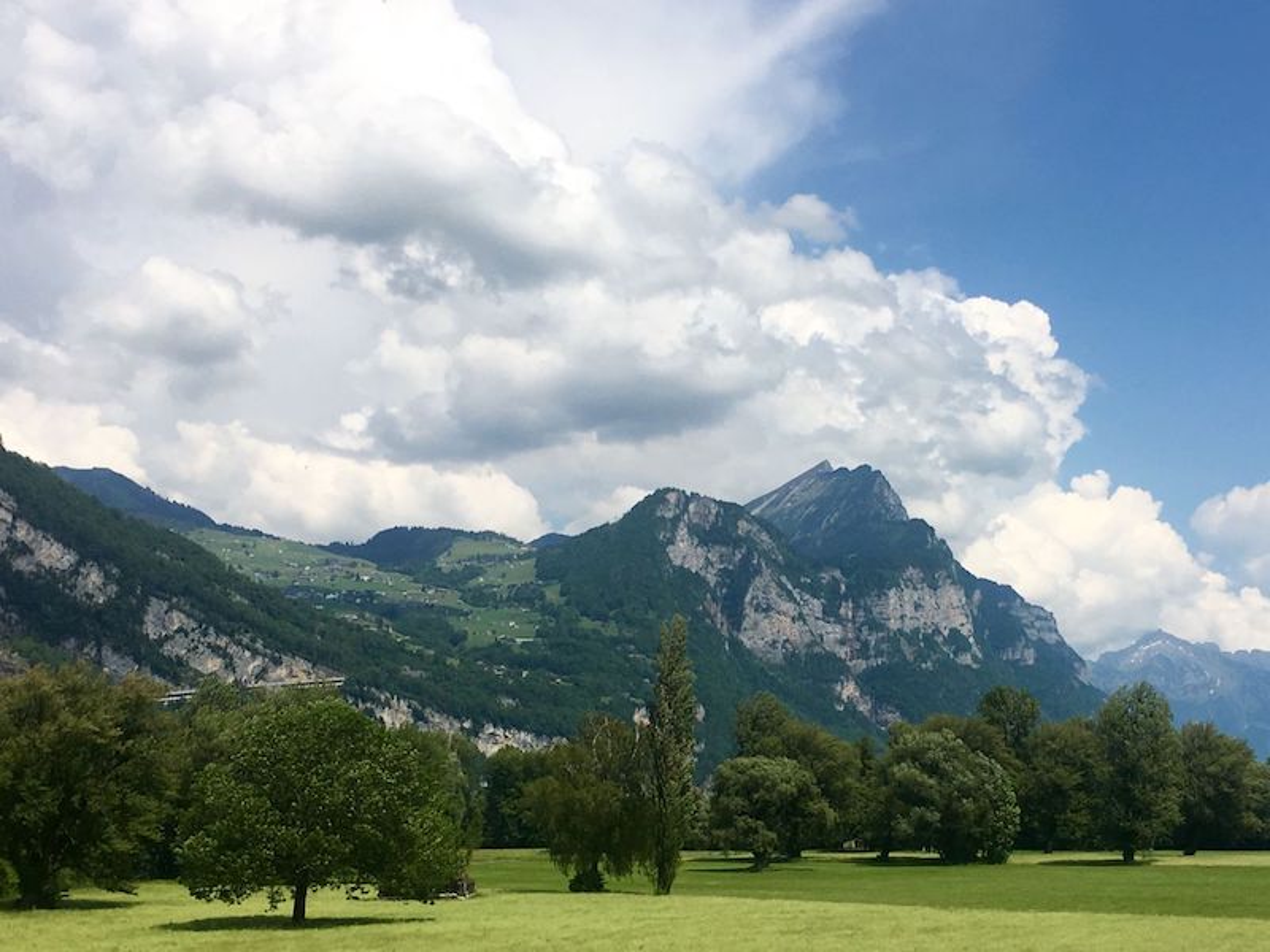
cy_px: 476
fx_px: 1064
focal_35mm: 29
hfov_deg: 61.7
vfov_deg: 48.2
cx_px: 635
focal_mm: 4.15
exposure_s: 1/3205
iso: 25
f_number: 2.2
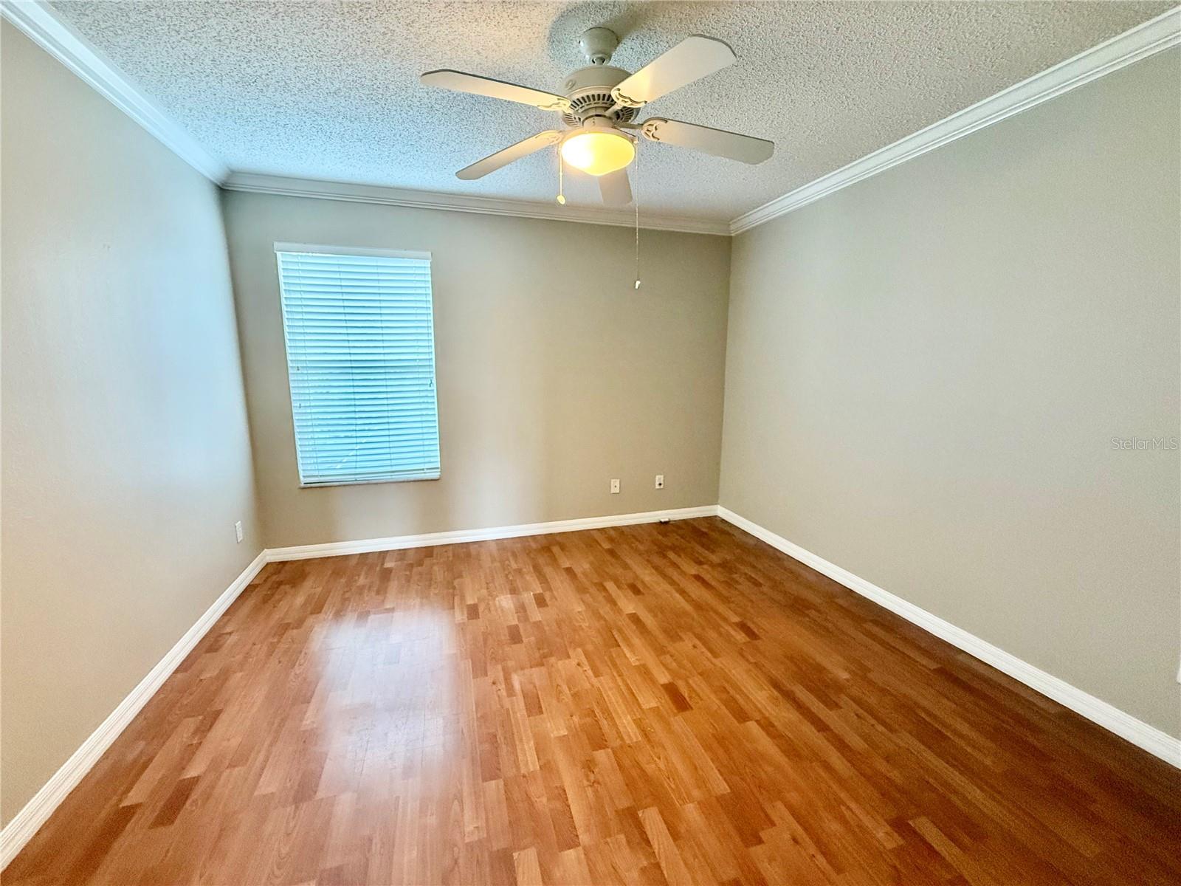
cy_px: 443
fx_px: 478
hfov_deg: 102.1
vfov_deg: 85.7
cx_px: 590
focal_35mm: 14
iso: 500
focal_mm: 2.22
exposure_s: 1/120
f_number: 2.2
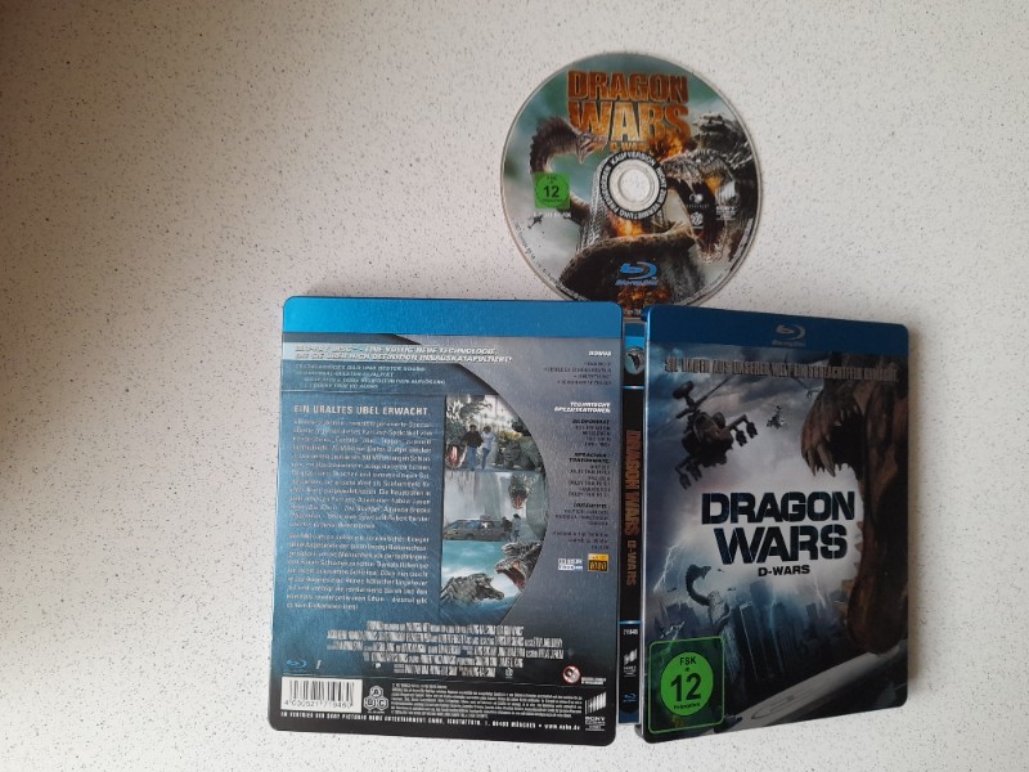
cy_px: 386
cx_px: 514
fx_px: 743
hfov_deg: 69.4
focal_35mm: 25
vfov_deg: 54.9
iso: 160
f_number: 2
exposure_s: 1/50
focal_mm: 4.6
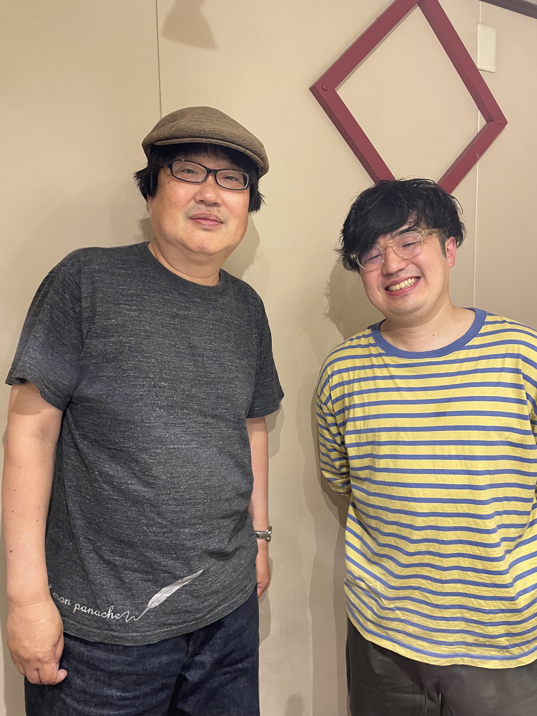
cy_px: 358
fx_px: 538
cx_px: 268
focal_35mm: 26
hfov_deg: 53.1
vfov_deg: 67.3
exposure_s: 1/50
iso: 250
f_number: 1.6
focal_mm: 4.2
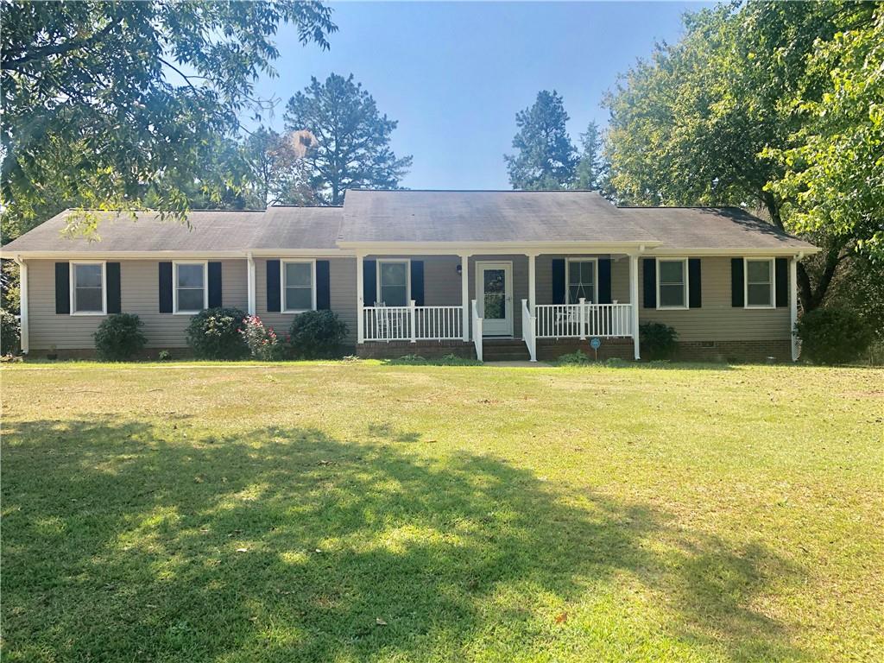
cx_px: 442
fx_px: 715
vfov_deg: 49.7
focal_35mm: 28
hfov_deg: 63.4
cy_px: 332
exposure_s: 1/1021
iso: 20
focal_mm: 4
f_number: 1.8
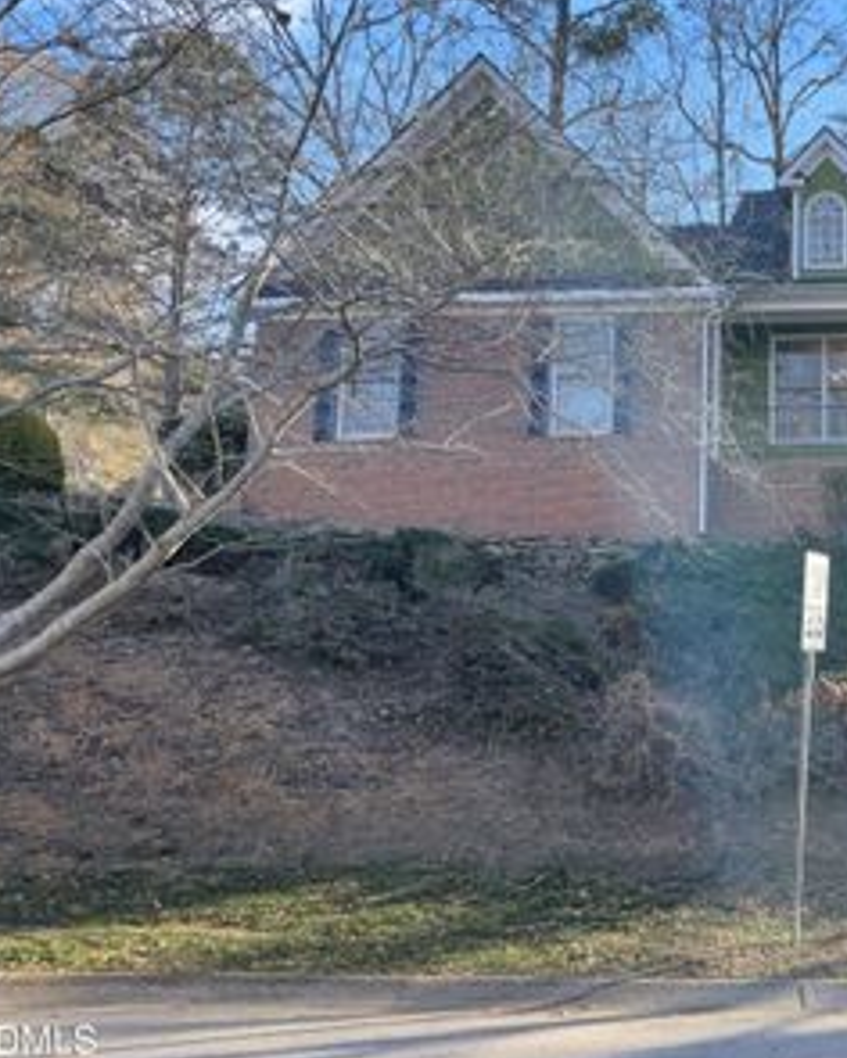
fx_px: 1504
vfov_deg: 38.6
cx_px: 886
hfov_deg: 29.0
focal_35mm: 48
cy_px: 429
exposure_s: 1/412
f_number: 1.8
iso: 16
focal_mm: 3
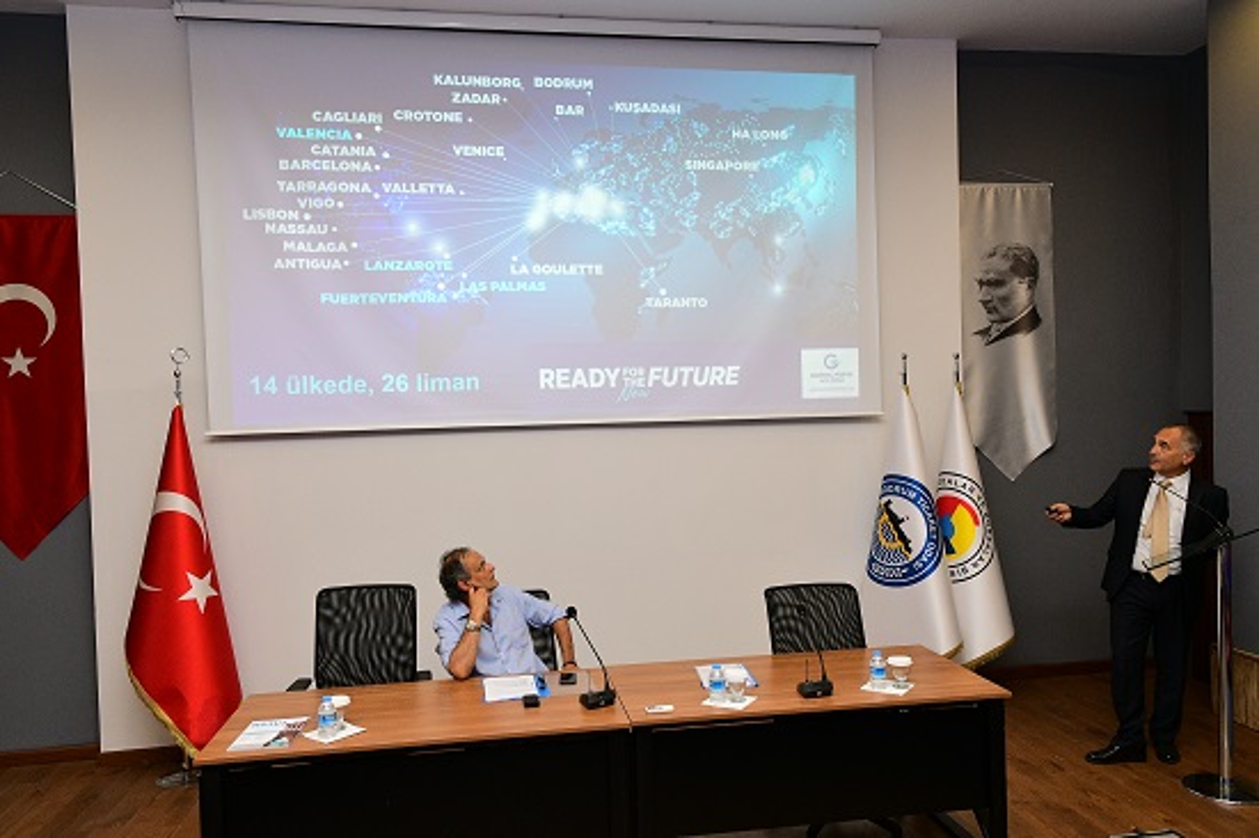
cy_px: 419
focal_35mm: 24
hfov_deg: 73.8
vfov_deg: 53.1
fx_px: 839
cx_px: 630
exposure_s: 1/125
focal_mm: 16
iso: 1250
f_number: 5
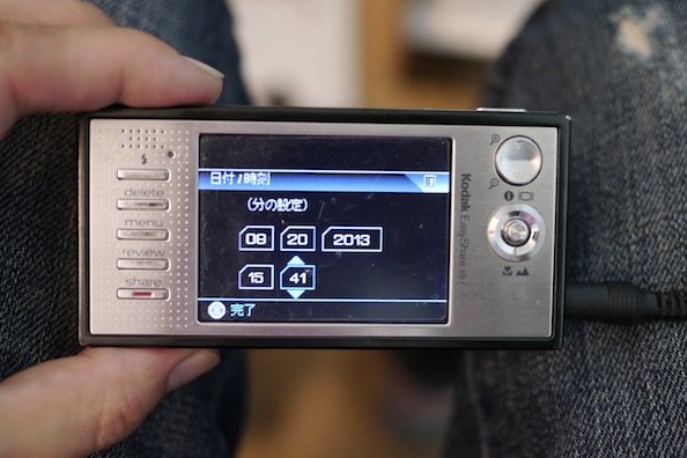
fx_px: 801
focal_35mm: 42
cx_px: 344
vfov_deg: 31.9
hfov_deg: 46.4
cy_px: 222
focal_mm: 20
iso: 400
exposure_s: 1/60
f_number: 1.7
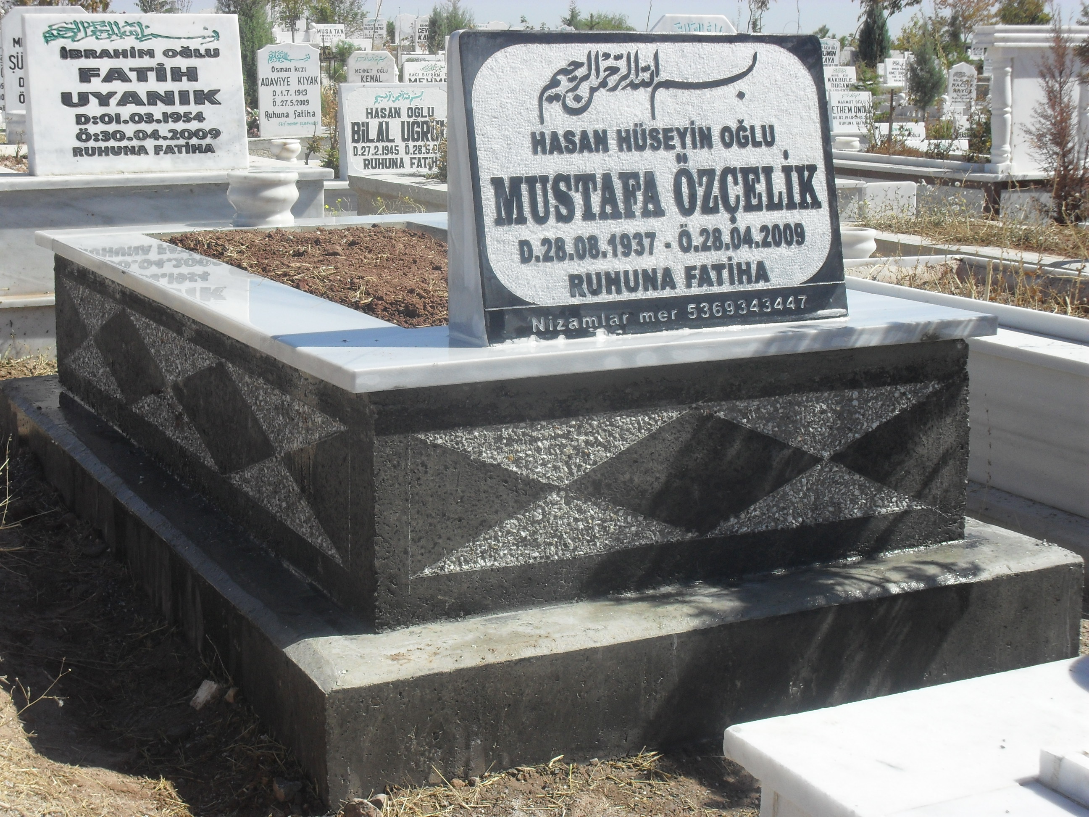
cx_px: 544
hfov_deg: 33.8
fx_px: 1793
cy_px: 408
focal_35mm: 57
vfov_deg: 25.7
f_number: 10.9
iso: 100
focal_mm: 10.1
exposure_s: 1/125
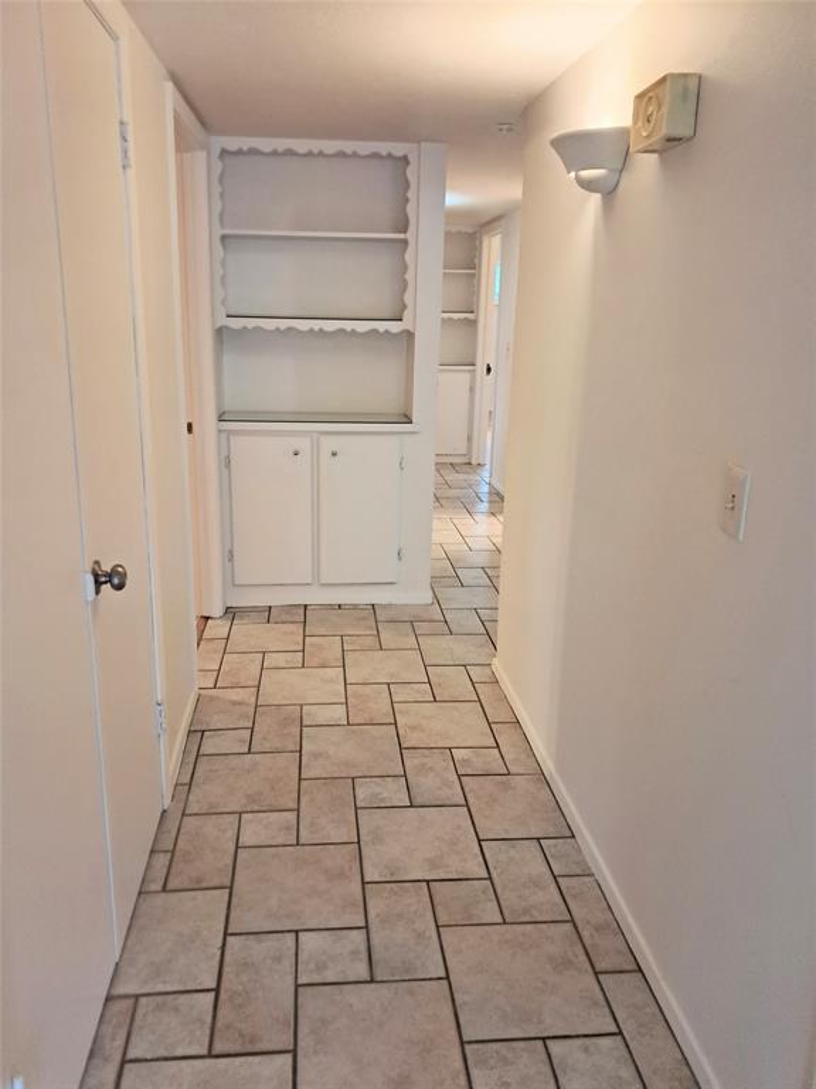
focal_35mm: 27
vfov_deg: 65.3
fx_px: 849
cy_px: 544
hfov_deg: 51.4
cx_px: 408
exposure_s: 1/30
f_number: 1.8
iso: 400
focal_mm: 4
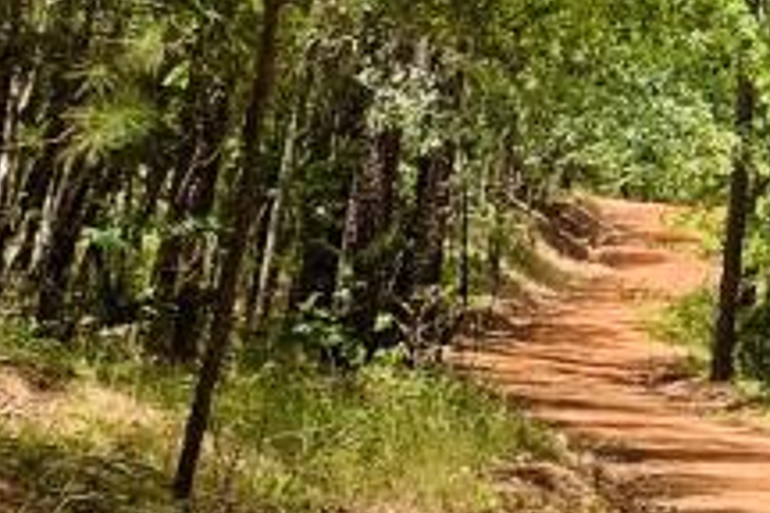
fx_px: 3572
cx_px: 1424
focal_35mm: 167
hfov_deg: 11.4
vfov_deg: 7.9
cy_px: -420
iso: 25
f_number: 1.8
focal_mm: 4.25
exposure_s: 1/490
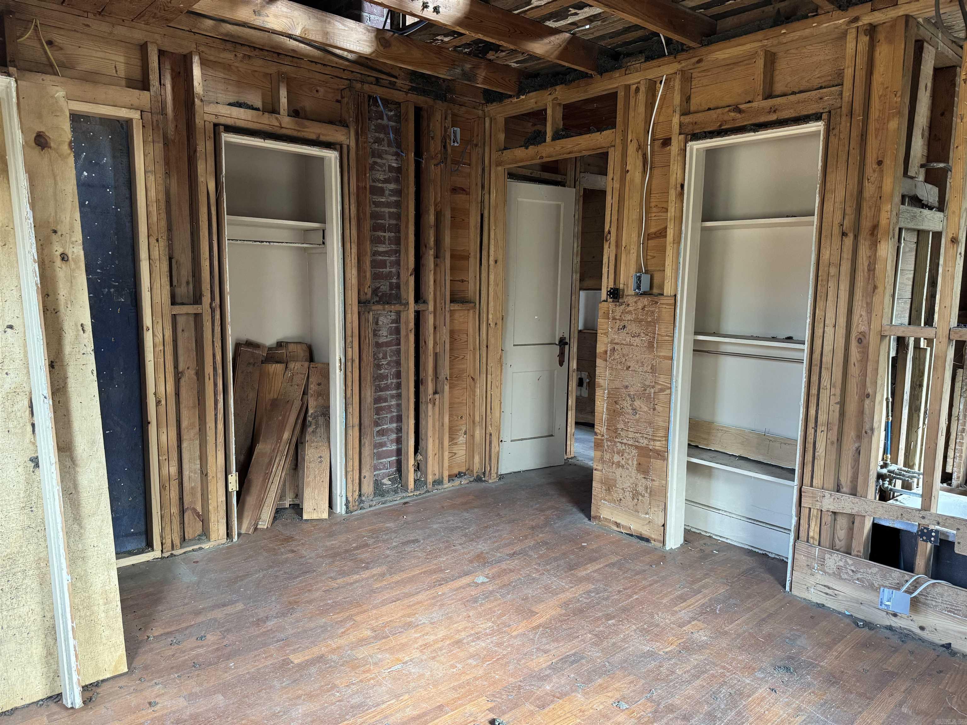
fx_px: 670
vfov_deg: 56.8
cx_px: 484
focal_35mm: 24
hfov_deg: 71.6
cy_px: 362
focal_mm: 6.76
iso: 400
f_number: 1.78
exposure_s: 1/60
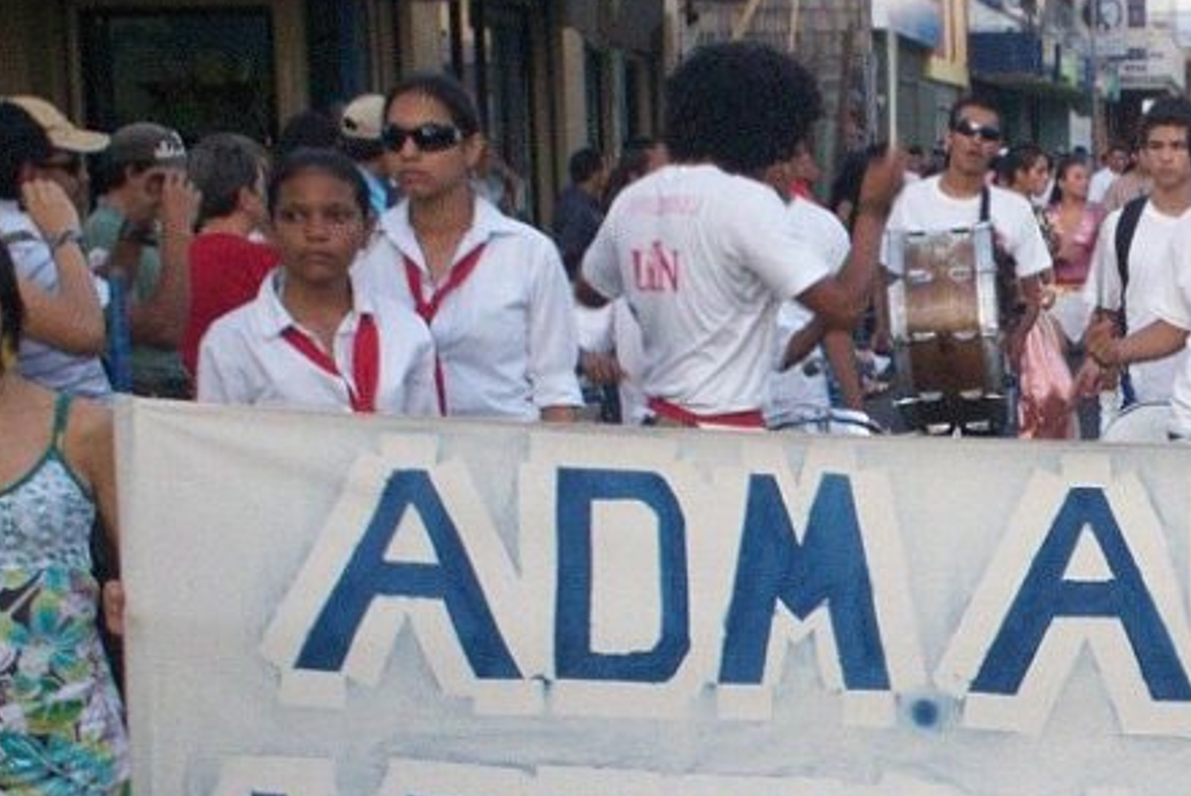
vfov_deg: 14.4
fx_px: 3145
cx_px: 1255
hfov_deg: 20.6
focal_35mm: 95
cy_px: 577
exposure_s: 1/75.6
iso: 140
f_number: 4.5
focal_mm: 6
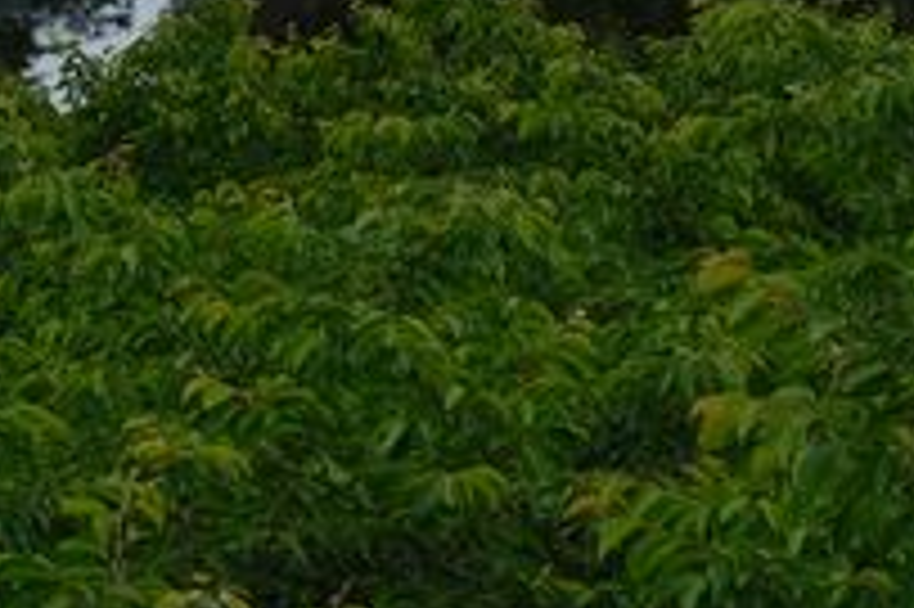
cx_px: -711
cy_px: -543
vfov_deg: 7.9
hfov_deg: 11.4
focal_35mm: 168
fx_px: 4262
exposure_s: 1/400
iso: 320
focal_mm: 27.5
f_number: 8
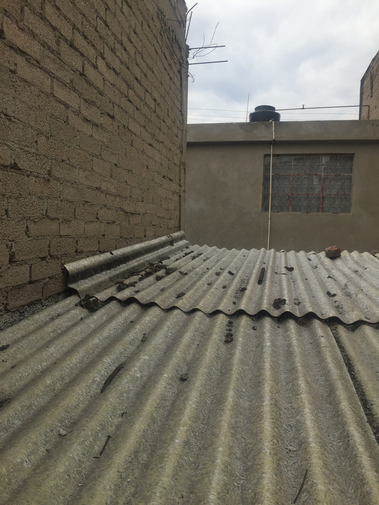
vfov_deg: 61.7
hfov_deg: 48.2
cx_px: 190
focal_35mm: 29
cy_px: 252
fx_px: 423
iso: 32
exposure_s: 1/2475
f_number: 2.2
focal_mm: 4.15
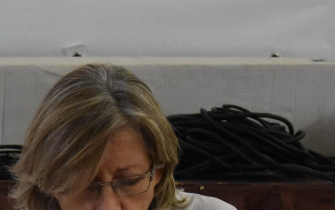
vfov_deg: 4.4
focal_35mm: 297
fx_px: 2710
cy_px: 163
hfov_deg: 6.9
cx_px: -253
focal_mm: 55
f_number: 5.6
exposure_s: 1/125
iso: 3600
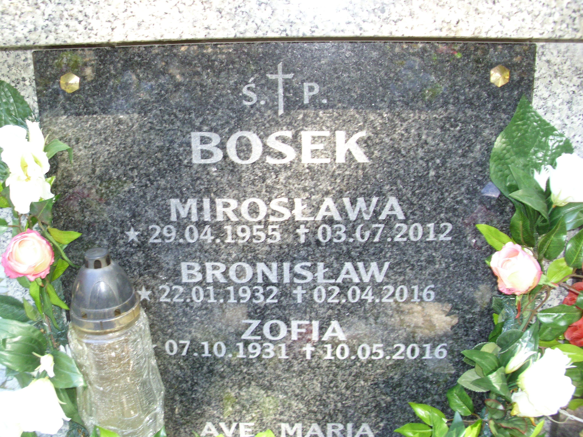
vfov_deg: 39.7
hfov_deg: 51.4
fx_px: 606
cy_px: 217
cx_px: 294
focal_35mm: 36
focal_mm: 6.2
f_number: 3
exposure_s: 1/60
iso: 200
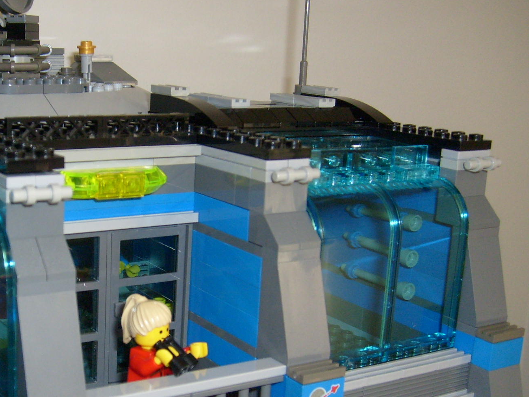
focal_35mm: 55
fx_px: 840
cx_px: 119
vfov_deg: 26.5
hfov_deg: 34.1
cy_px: 235
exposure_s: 1/45
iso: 100
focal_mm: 5.8
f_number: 2.8
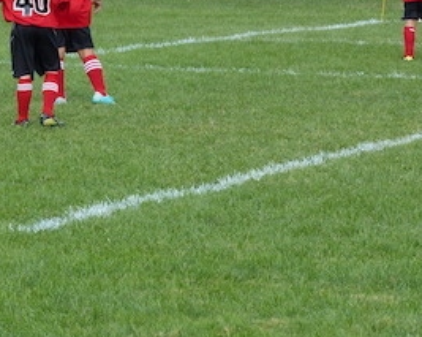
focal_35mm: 353
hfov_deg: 5.5
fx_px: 4404
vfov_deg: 4.4
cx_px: 393
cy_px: 40
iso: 100
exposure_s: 1/400
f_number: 4
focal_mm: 32.5
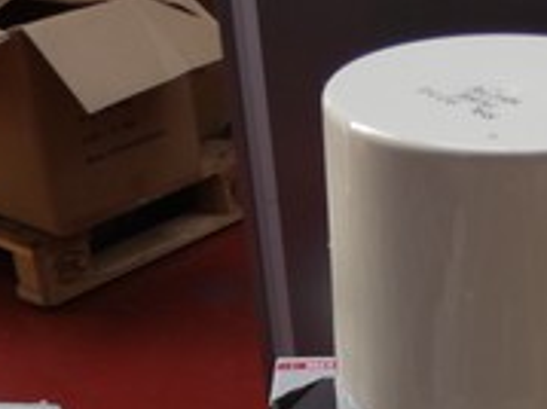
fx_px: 1279
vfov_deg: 15.8
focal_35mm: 81
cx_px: 481
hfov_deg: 23.6
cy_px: 708
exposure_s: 1/100
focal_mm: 3.6
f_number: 2.8
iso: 80
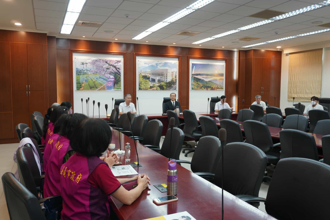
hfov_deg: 61.9
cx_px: 165
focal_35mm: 30
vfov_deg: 43.7
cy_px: 110
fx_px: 275
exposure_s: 1/30
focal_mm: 20
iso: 200
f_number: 4
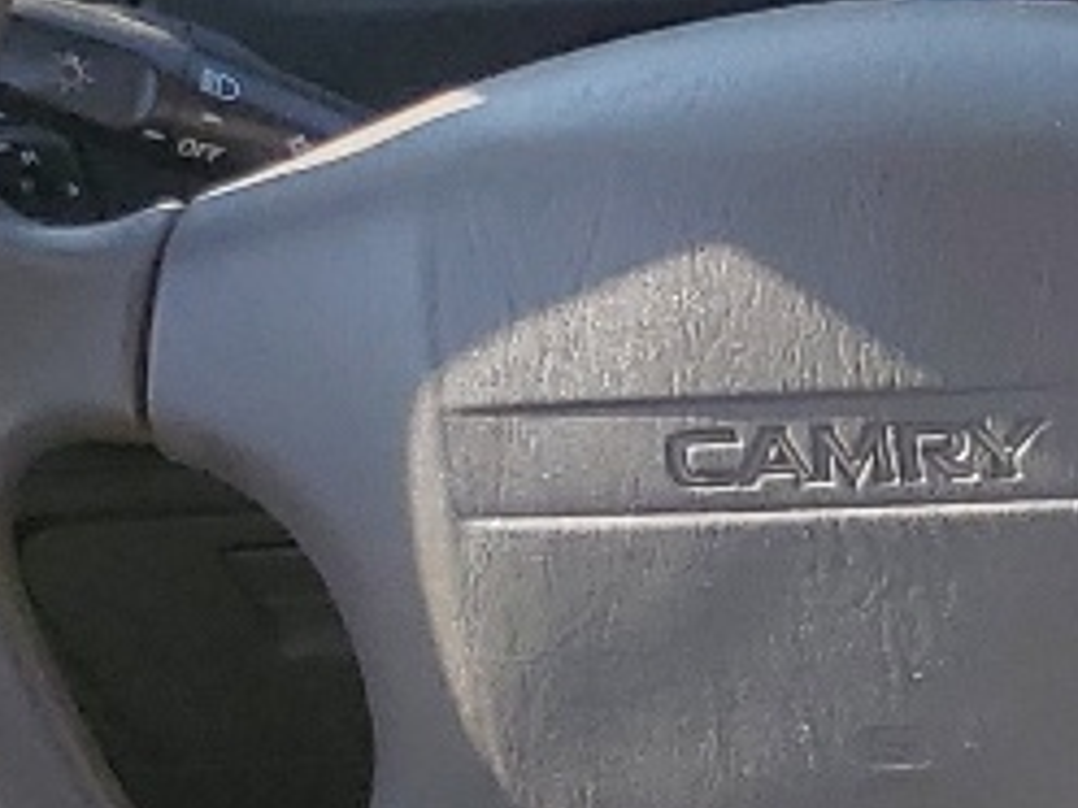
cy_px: 1407
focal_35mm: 168
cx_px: 2660
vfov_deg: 8.5
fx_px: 5232
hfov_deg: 10.1
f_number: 1.5
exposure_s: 1/588
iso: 50
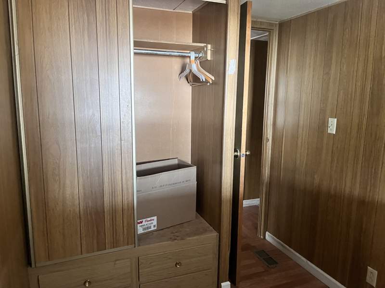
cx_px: 192
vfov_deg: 53.1
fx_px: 289
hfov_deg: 67.3
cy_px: 144
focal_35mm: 26
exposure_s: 1/42
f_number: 1.6
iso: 500
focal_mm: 5.1
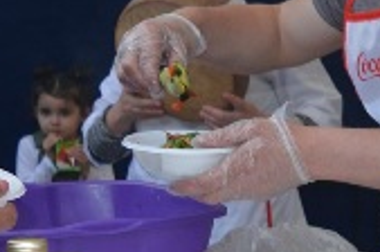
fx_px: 1349
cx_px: 699
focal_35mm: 128
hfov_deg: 14.1
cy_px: 190
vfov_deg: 10.6
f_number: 3.5
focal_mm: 18
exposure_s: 1/200
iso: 180
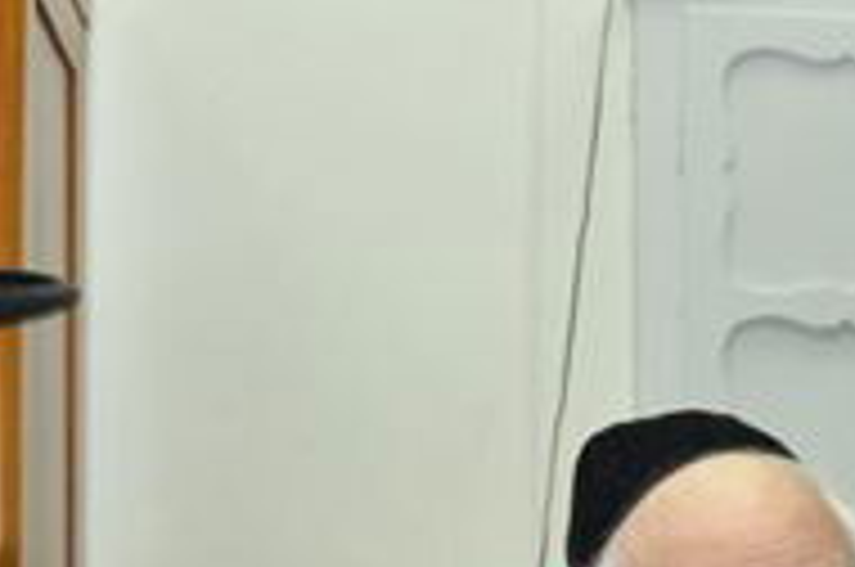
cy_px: 700
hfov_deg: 22.1
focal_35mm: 91
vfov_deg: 14.4
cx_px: 675
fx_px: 2158
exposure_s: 1/60
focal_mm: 18
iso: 640
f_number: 5
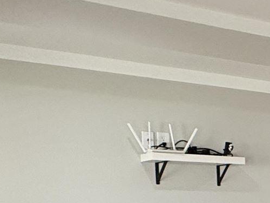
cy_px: 263
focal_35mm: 86
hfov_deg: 17.4
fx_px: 671
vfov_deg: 16.3
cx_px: 519
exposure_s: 1/120
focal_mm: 2.22
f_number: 2.2
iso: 200
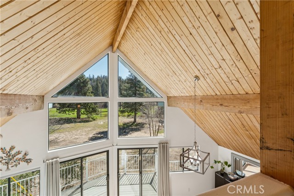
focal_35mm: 16
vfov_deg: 73.3
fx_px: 131
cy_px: 98
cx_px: 147
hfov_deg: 96.4
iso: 100
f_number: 13
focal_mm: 16.1
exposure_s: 1/25
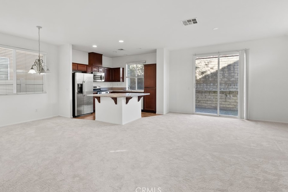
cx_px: 134
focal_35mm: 18
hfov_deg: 89.8
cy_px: 87
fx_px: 144
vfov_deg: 67.3
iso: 1250
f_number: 8
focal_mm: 16
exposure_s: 1/20
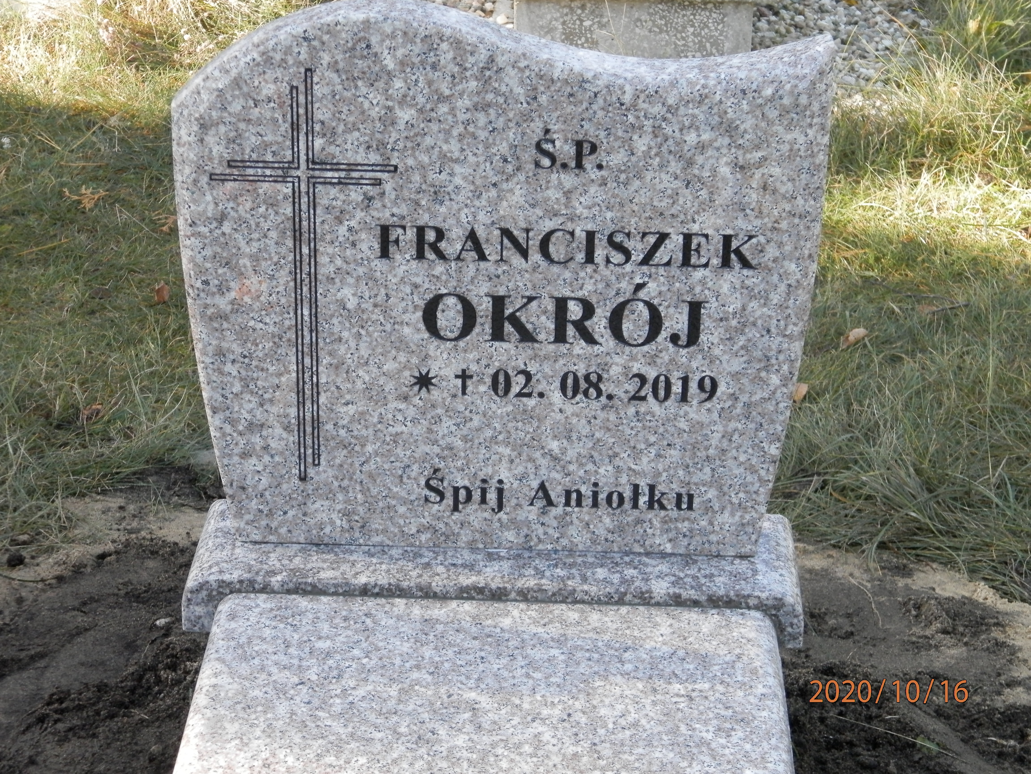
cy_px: 387
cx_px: 516
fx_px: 2442
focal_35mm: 82
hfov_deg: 23.8
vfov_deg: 18.0
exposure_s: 1/80
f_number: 4.2
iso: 200
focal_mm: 14.6
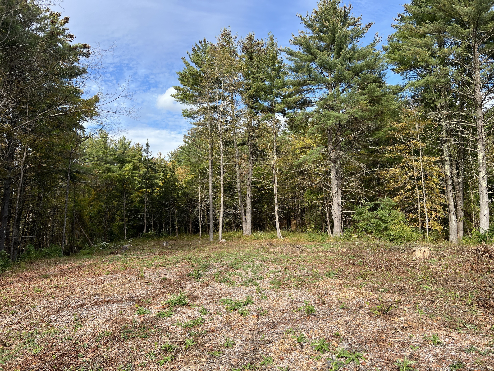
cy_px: 186
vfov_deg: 53.1
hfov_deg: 67.3
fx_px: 371
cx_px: 247
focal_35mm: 26
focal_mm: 5.7
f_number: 1.5
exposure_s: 1/1531
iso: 50
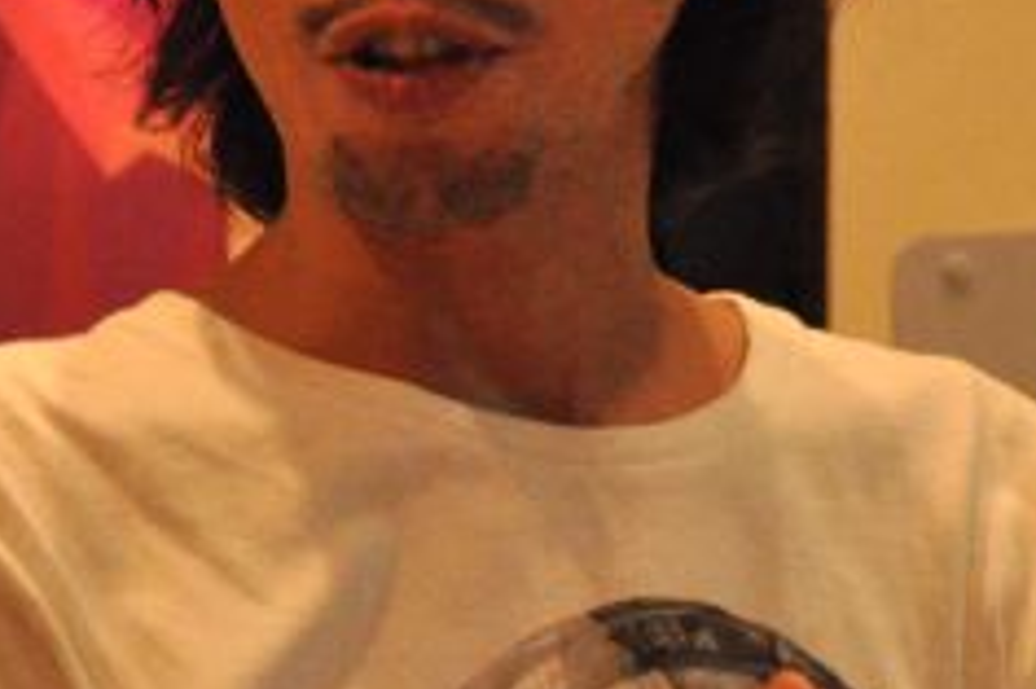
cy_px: 472
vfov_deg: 2.0
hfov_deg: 3.0
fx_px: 19747
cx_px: 334
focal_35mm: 687
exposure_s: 1/125
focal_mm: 135
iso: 3200
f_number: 5.6
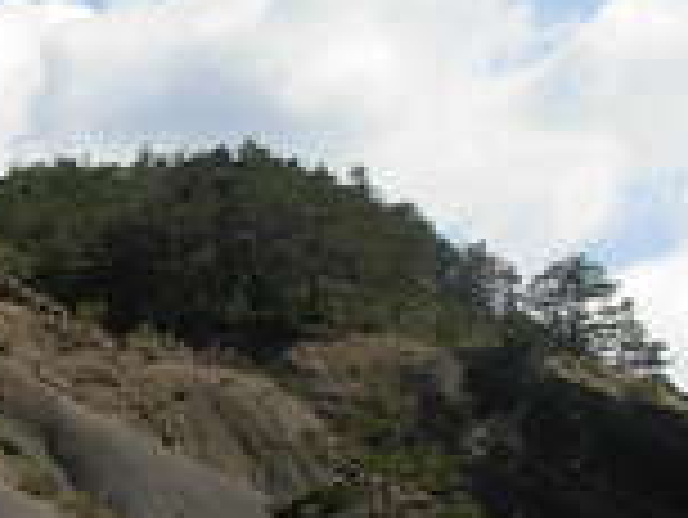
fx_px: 2964
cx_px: -517
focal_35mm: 149
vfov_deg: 10.0
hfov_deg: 12.2
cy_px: 243
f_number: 4.9
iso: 79
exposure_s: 1/558
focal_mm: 6.3
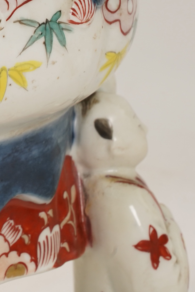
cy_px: 32
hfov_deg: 4.5
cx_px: -129
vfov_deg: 6.8
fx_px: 2454
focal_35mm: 302
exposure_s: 1/125
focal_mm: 105
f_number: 16
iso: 500
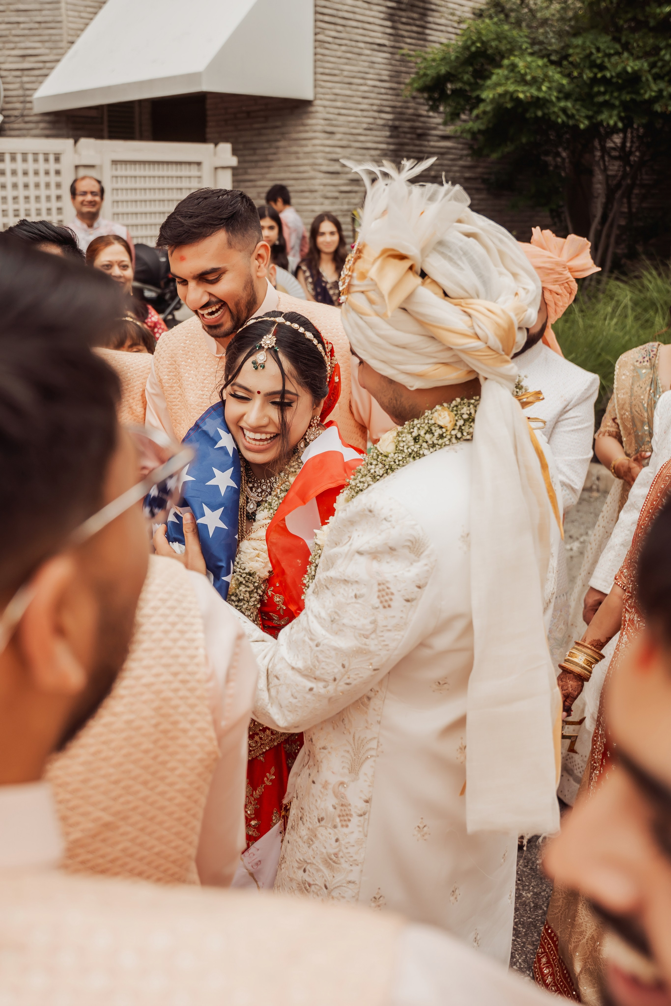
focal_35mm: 24
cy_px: 503
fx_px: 671
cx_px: 336
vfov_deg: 73.7
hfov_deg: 53.1
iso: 100
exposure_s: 1/800
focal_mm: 24
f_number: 2.8
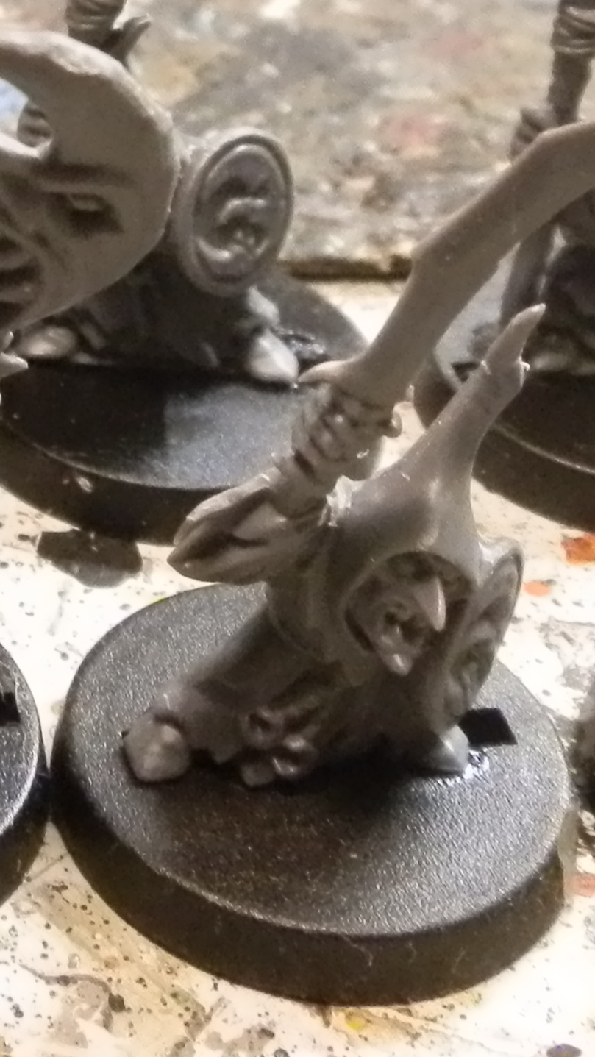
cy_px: 15
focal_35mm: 91
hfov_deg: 12.8
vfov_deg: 22.6
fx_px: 2551
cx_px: -199
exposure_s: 1/60
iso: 400
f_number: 3.1
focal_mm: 5
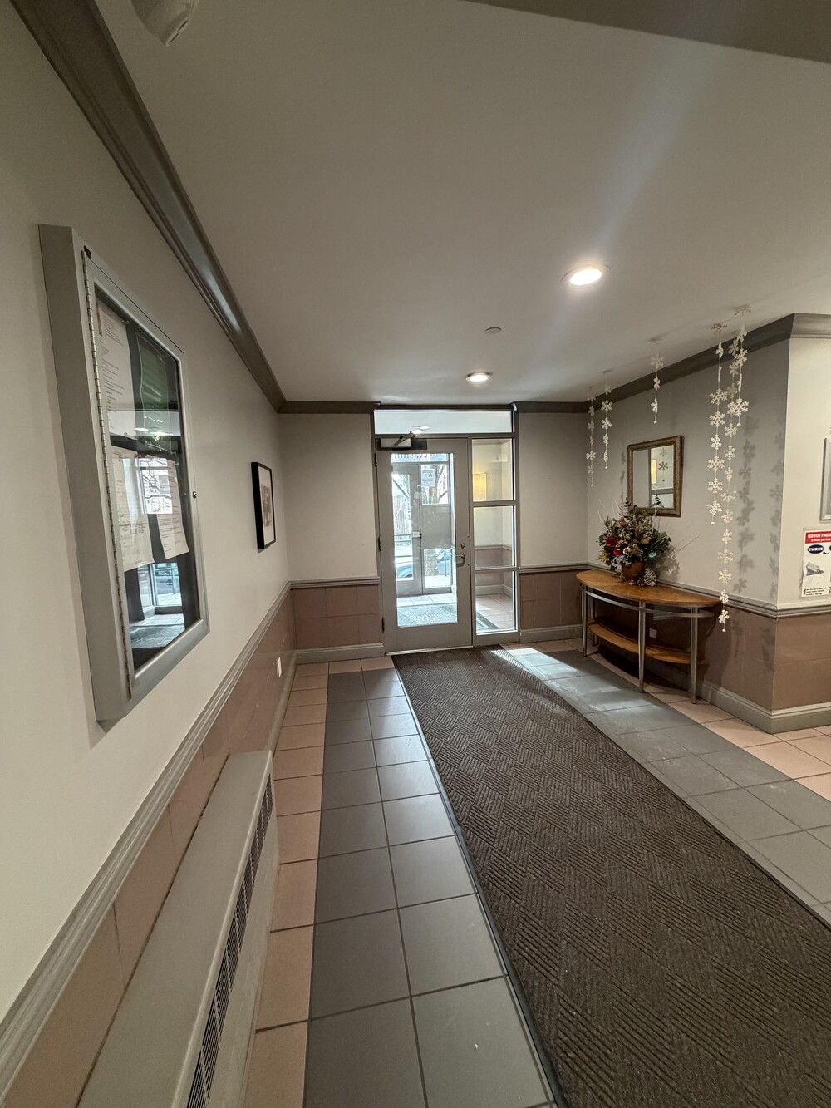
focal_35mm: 14
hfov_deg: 85.7
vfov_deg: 102.1
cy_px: 554
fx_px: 448
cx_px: 416
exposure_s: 1/60
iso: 500
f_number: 2.2
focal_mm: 2.22
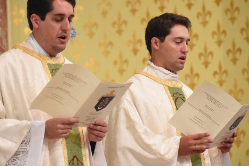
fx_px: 1886
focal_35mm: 273
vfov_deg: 5.0
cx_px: 122
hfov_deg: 7.6
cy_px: 73
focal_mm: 145
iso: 10000
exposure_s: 1/250
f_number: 4.8
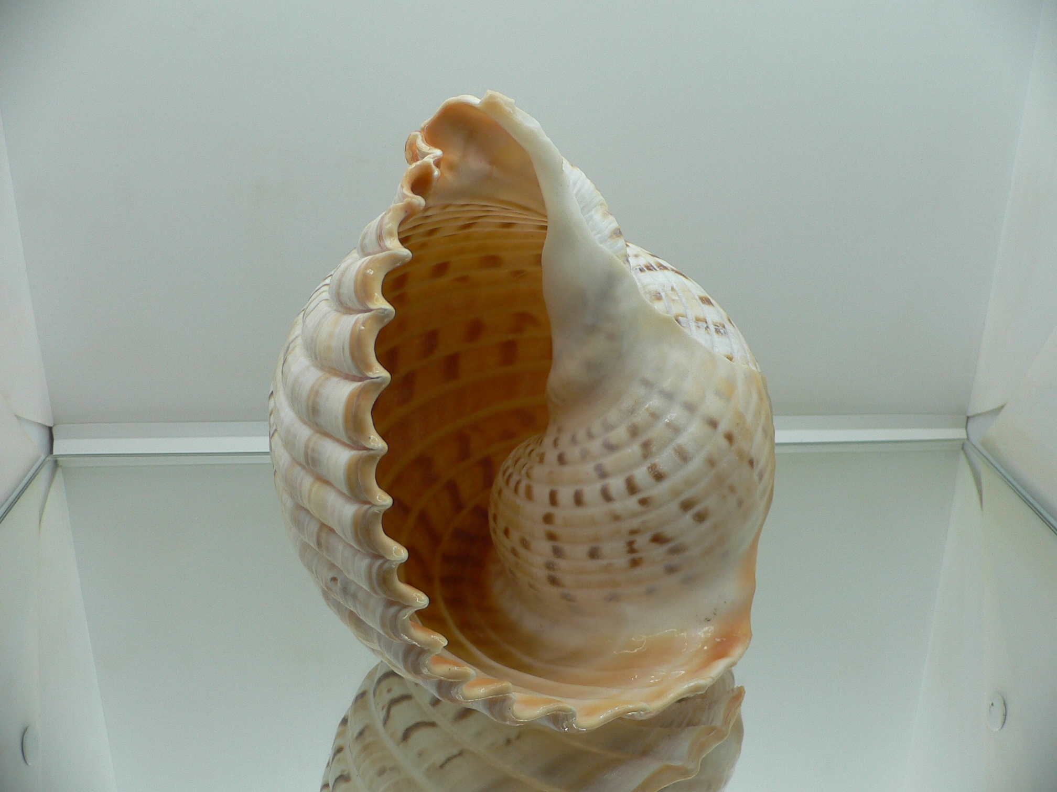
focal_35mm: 35
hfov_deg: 52.6
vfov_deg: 40.7
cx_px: 528
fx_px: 1069
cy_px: 396
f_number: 2.8
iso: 80
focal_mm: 4.6
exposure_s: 1/80
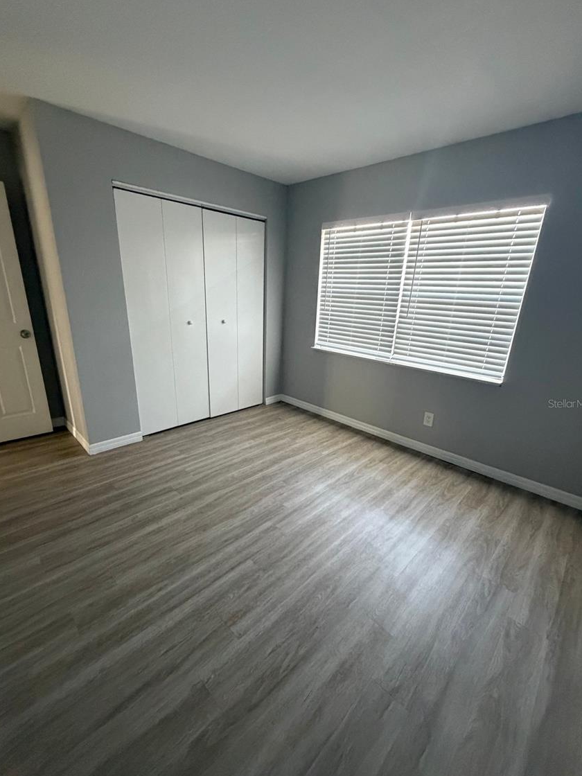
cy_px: 403
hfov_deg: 81.7
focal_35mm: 15
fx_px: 336
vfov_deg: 98.1
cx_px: 285
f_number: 2.2
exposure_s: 1/60
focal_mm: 2.22
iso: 640
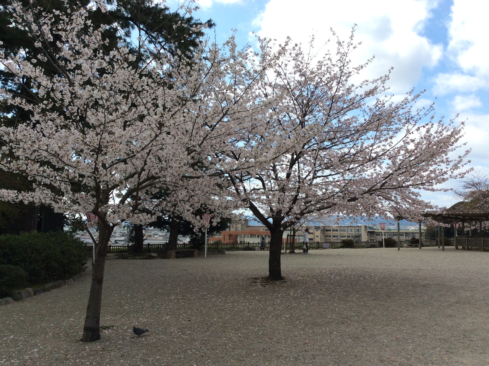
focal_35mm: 32
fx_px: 451
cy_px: 183
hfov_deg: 56.9
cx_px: 244
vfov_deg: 44.1
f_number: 2.4
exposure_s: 1/1466
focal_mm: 3.3
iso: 32
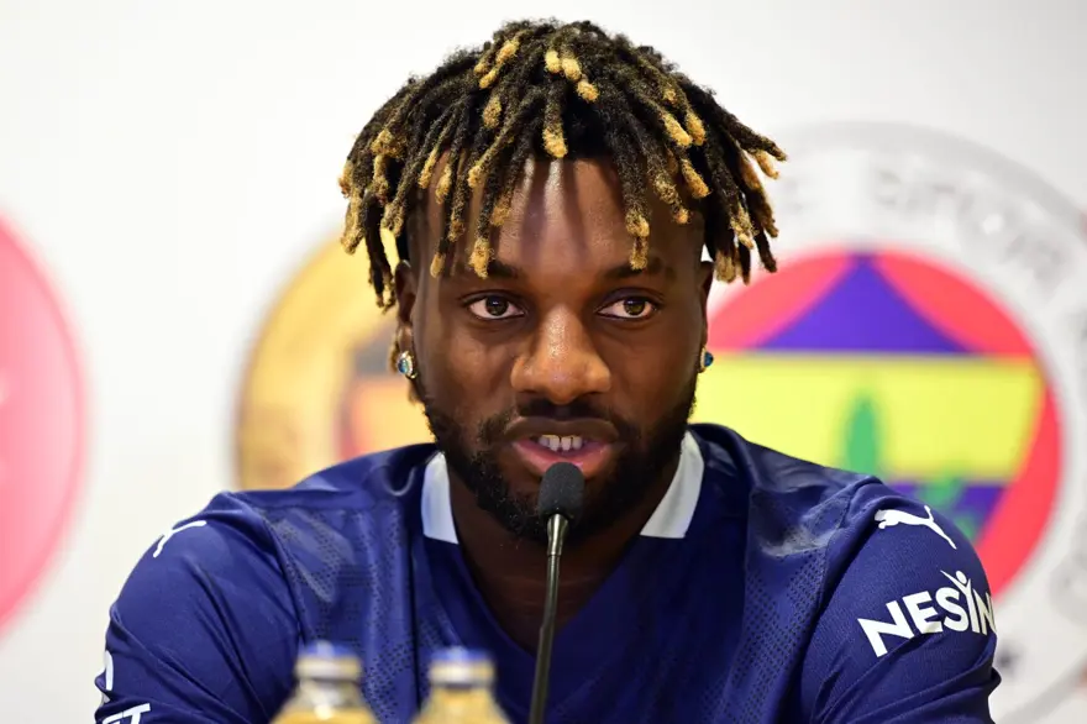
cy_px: 362
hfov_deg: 6.9
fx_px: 9054
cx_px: 544
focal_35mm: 300
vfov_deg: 4.6
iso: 2000
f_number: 2.8
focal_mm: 200
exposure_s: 1/80
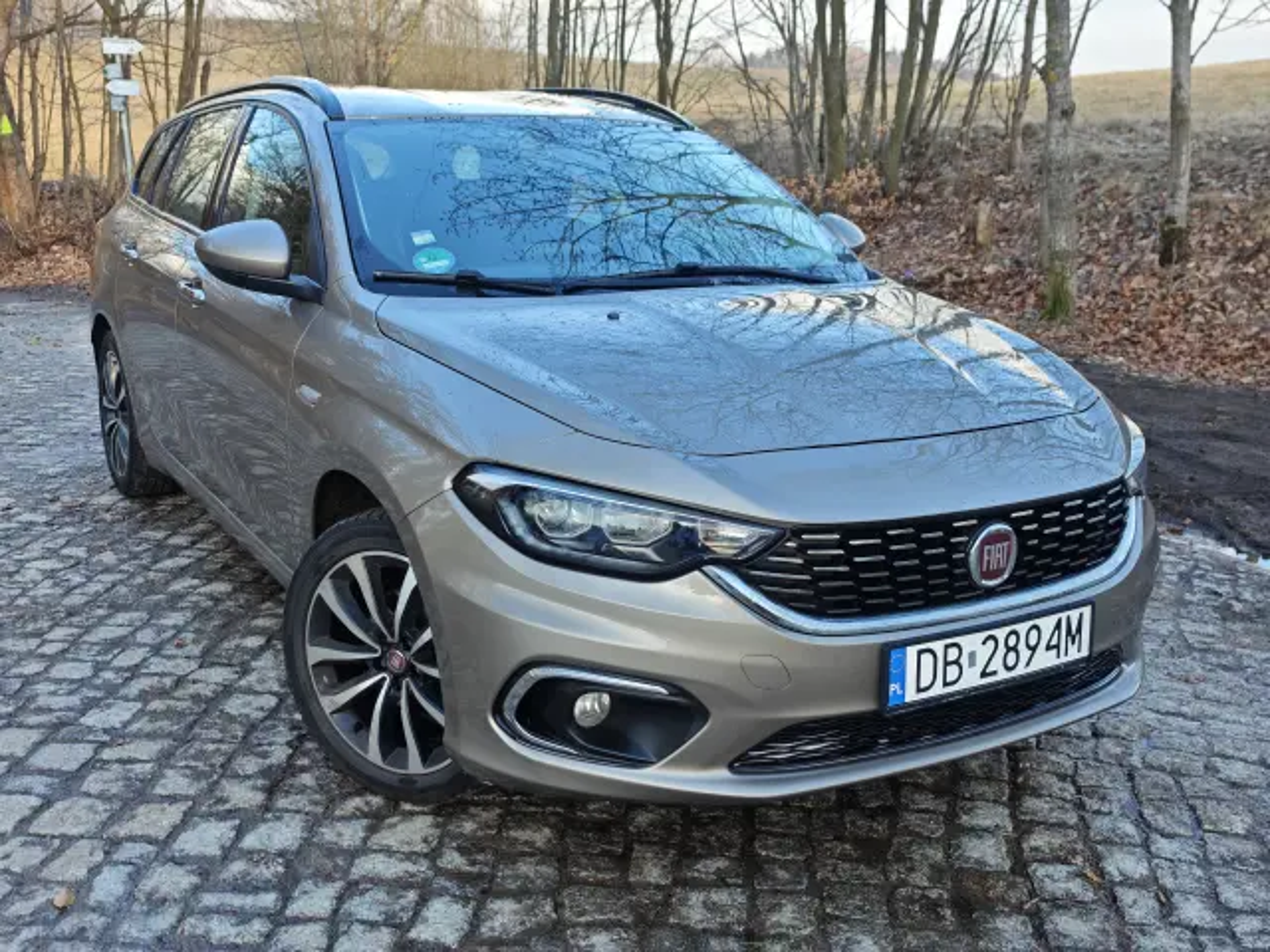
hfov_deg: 52.6
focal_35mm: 35
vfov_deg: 40.7
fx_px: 1284
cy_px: 476
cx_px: 635
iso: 50
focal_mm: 8.72
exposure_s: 1/172
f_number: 2
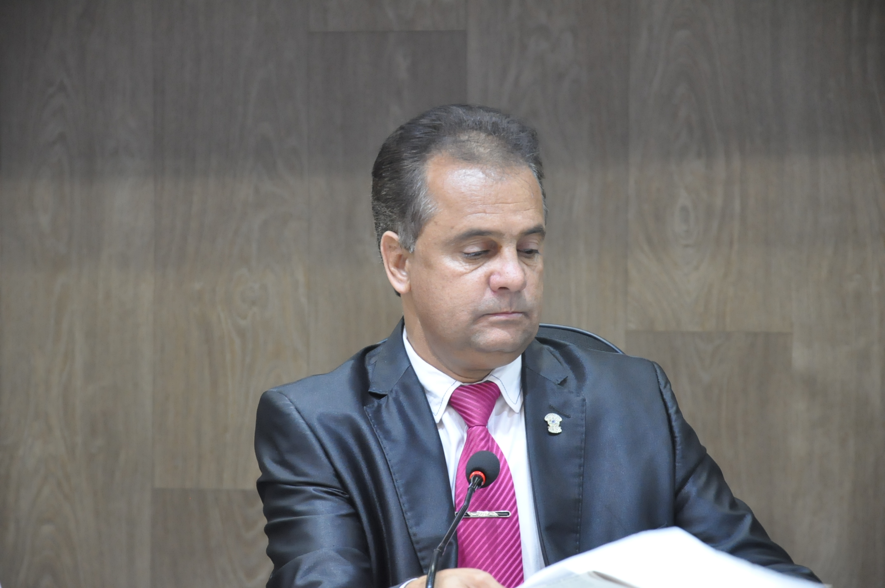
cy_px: 294
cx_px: 442
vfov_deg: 8.7
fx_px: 3867
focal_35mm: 158
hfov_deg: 13.1
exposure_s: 1/40
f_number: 5.6
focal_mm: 105
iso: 2000
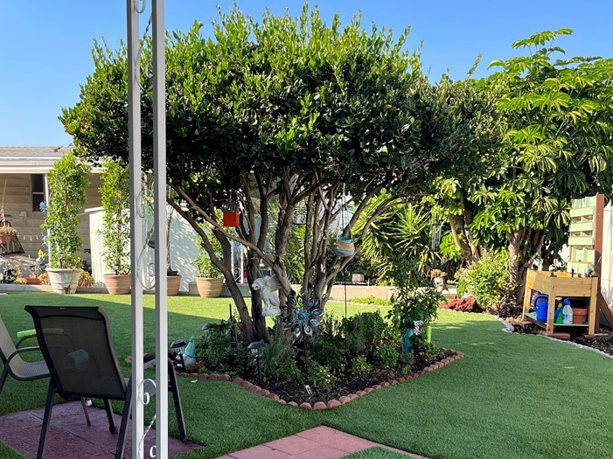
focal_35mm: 38
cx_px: 303
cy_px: 332
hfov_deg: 49.0
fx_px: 673
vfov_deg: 37.0
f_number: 1.6
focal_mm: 5.1
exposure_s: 1/1009
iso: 50
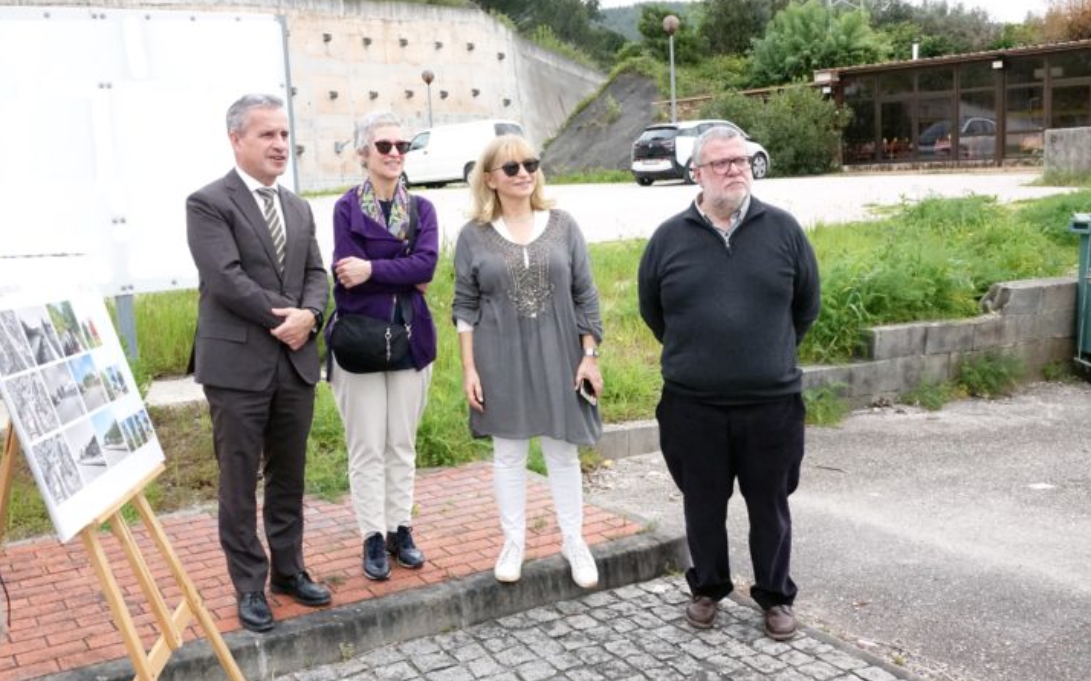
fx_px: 1100
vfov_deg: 34.4
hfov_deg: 52.8
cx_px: 542
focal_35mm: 37
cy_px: 333
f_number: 5.6
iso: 2000
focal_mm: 13.1
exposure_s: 1/250
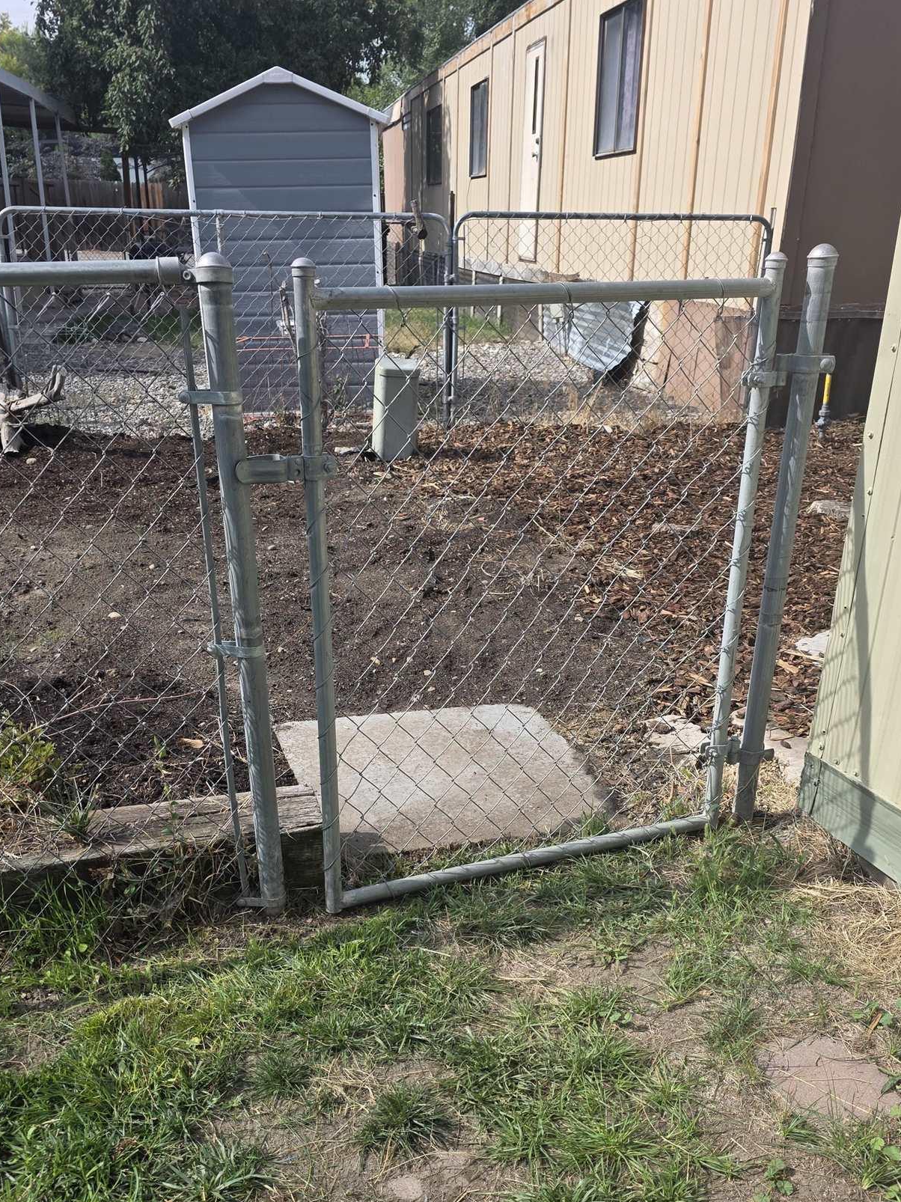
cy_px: 801
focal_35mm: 33
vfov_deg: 54.3
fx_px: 1146
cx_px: 436
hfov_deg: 42.9
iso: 80
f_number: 1.7
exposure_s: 1/3589
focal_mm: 6.3
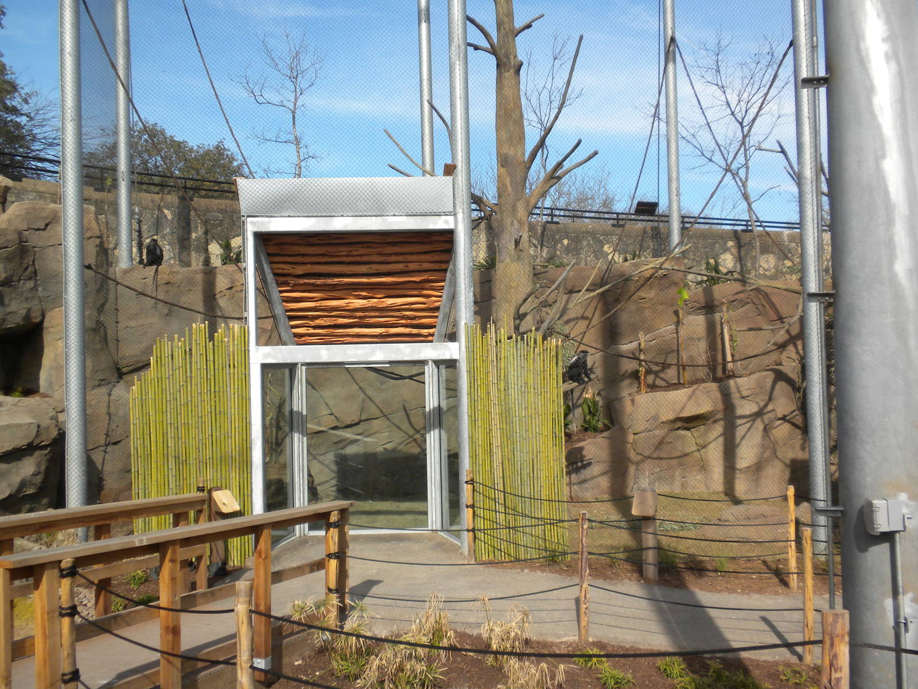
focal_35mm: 37
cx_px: 459
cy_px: 344
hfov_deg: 50.1
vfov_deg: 38.7
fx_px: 981
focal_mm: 6.6
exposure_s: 1/520
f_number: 3.5
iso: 64
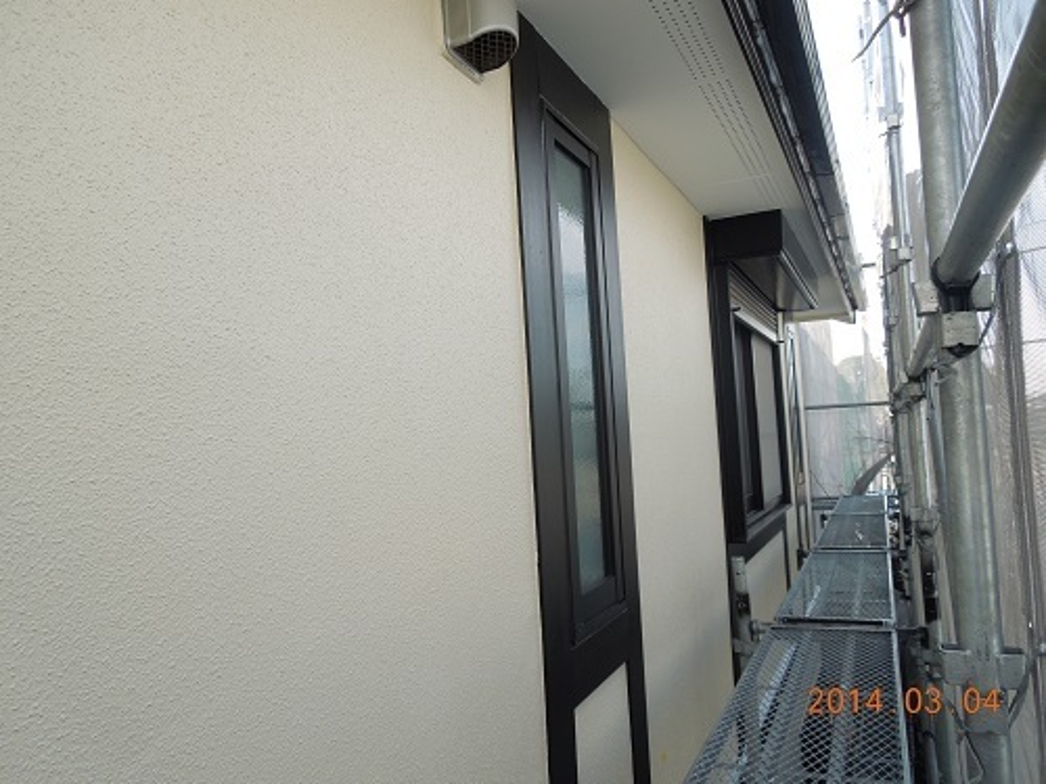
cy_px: 392
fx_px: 755
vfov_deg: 54.9
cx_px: 523
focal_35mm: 25
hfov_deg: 69.4
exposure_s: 1/200
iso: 100
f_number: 3.3
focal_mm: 4.5
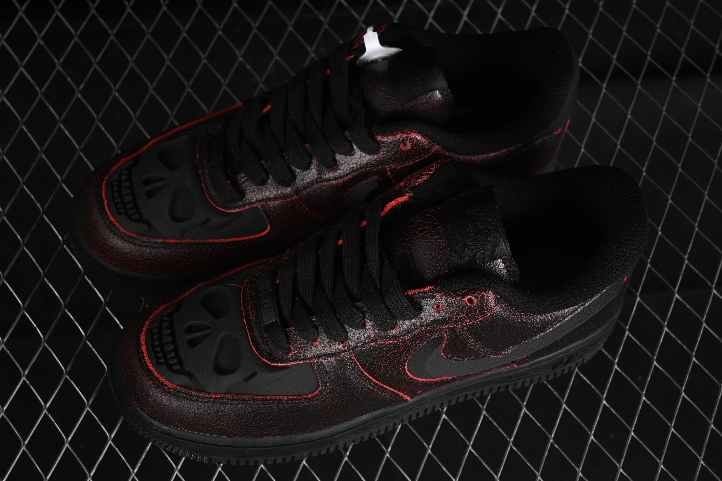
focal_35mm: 75
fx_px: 1504
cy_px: 240
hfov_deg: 27.0
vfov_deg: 18.2
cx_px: 361
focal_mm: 50
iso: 160
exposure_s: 1/50
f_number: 6.3
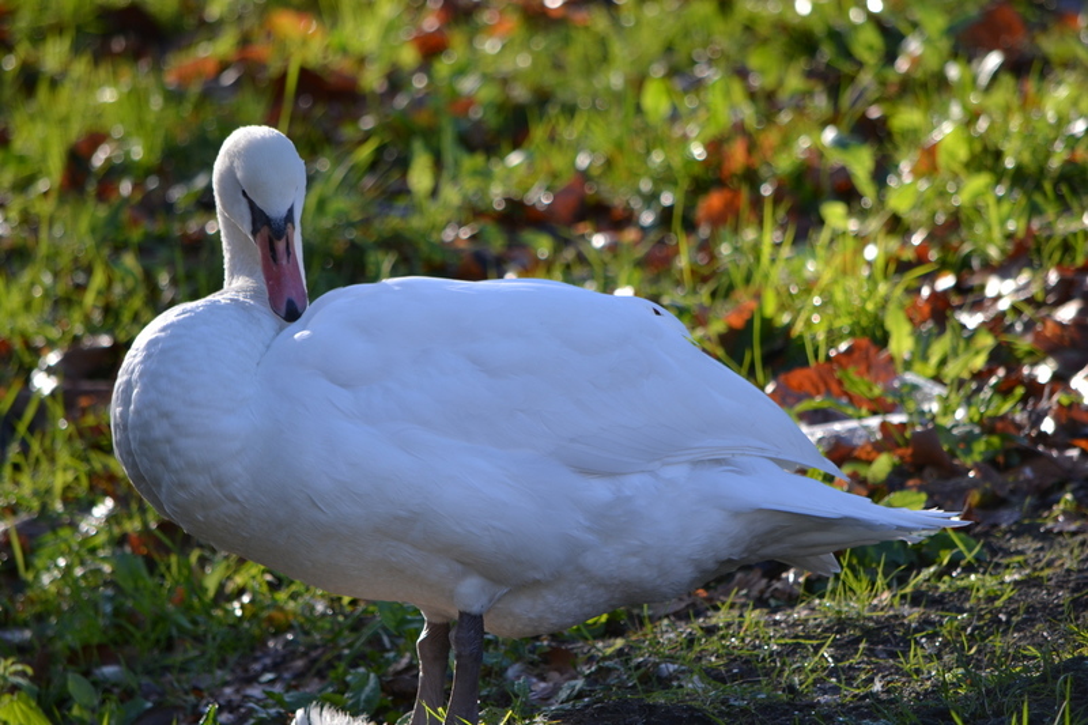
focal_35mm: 390
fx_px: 11783
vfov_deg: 3.5
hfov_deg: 5.3
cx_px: 544
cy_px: 362
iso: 200
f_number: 5.6
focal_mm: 260
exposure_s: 1/250
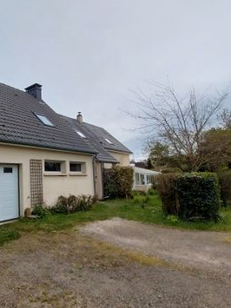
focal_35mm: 22
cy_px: 155
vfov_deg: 76.4
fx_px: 196
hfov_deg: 58.2
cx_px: 61
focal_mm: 1.13
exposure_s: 1/3023
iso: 64
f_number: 2.2
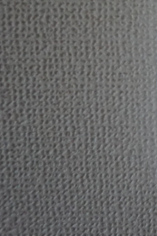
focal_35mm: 47
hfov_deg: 18.3
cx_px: 318
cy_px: 40
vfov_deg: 39.8
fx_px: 307
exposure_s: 1/160
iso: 1600
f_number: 4
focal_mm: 10
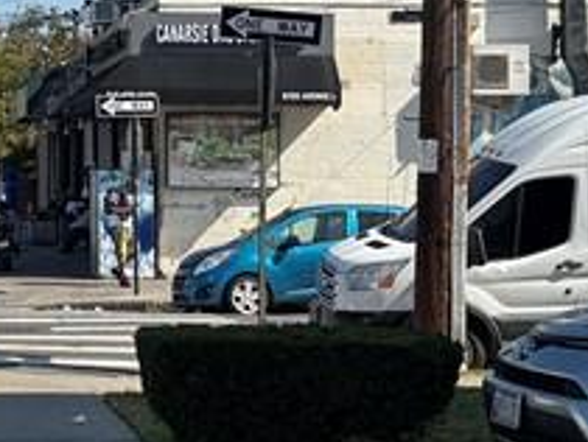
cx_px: -84
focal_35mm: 117
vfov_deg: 12.7
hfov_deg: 16.2
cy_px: 112
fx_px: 1990
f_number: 1.78
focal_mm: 6.76
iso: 80
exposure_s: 1/4405
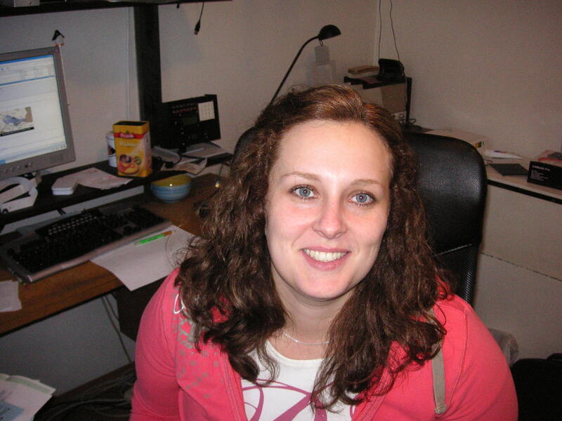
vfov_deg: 38.7
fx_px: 601
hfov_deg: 50.1
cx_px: 281
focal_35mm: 37
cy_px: 210
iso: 160
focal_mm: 6.1
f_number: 2.8
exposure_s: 1/45
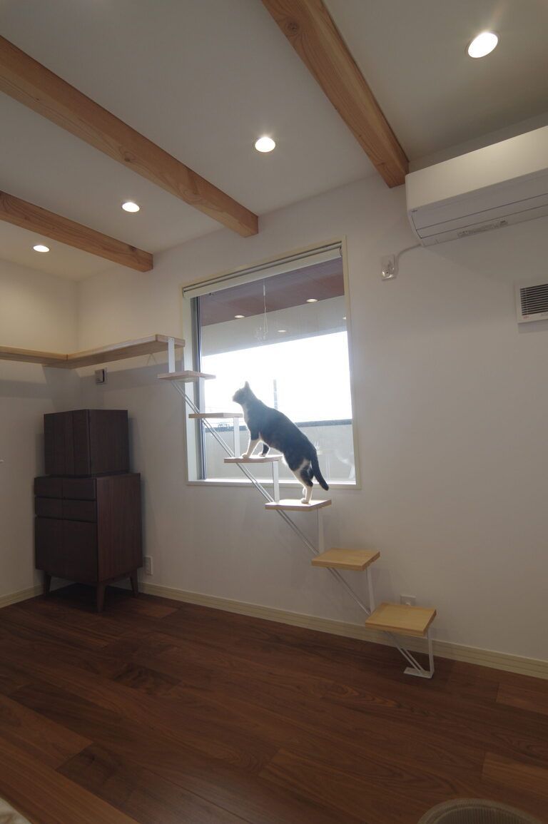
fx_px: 412
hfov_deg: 67.3
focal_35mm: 18
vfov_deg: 90.1
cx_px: 274
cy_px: 412
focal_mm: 12
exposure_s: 1/100
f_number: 5.6
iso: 400
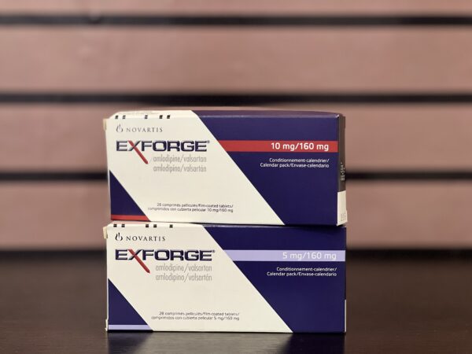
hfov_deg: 25.3
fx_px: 1050
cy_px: 177
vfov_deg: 19.1
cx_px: 236
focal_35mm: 77
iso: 320
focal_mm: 9
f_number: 2.8
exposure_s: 1/33
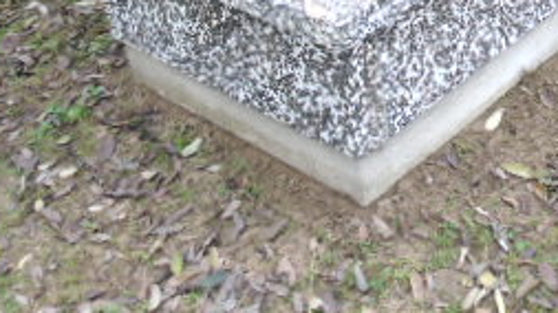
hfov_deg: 29.4
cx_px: 501
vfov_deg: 16.1
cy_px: -143
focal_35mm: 69
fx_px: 1020
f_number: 3.4
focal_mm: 4.4
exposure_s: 1/30
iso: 160
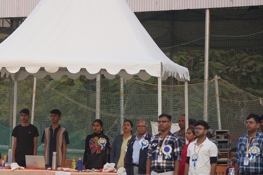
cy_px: 132
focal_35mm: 194
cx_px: 25
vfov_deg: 7.1
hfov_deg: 10.5
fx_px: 1417
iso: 100
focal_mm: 105
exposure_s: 1/160
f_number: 4
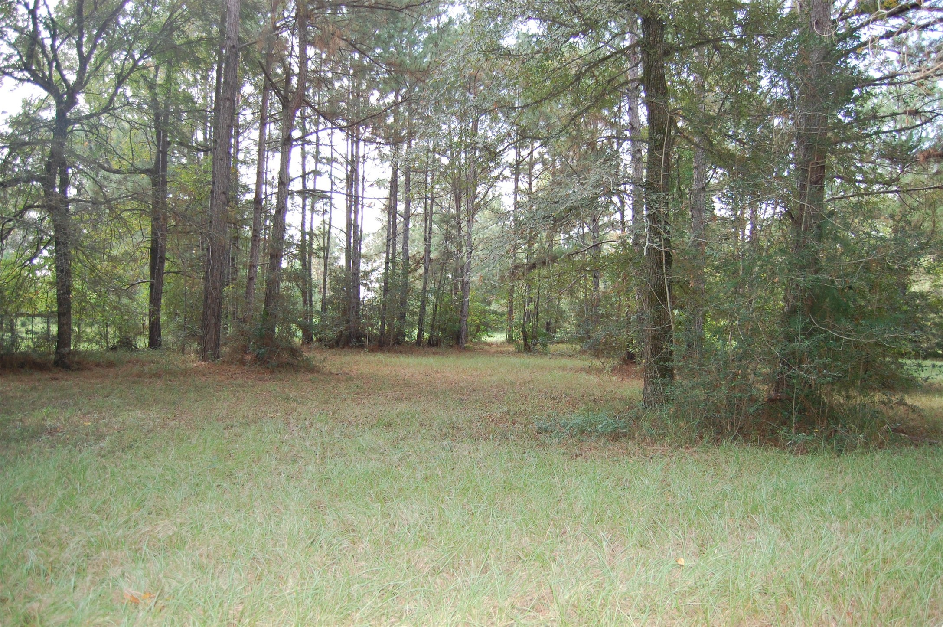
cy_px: 314
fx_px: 707
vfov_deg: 47.8
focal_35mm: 27
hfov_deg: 67.4
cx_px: 472
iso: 400
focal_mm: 18
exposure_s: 1/250
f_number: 3.5
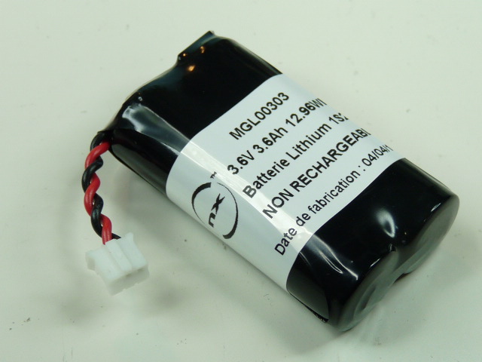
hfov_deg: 21.5
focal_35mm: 91
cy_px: 181
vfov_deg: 16.2
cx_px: 241
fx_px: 1267
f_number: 3.2
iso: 100
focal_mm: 9.2
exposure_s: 1/50
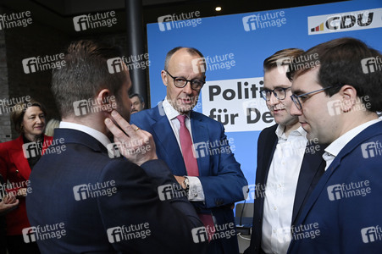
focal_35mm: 35
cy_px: 127
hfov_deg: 54.5
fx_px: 371
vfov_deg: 37.8
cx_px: 191
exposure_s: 1/250
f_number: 6.3
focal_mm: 35
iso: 3200
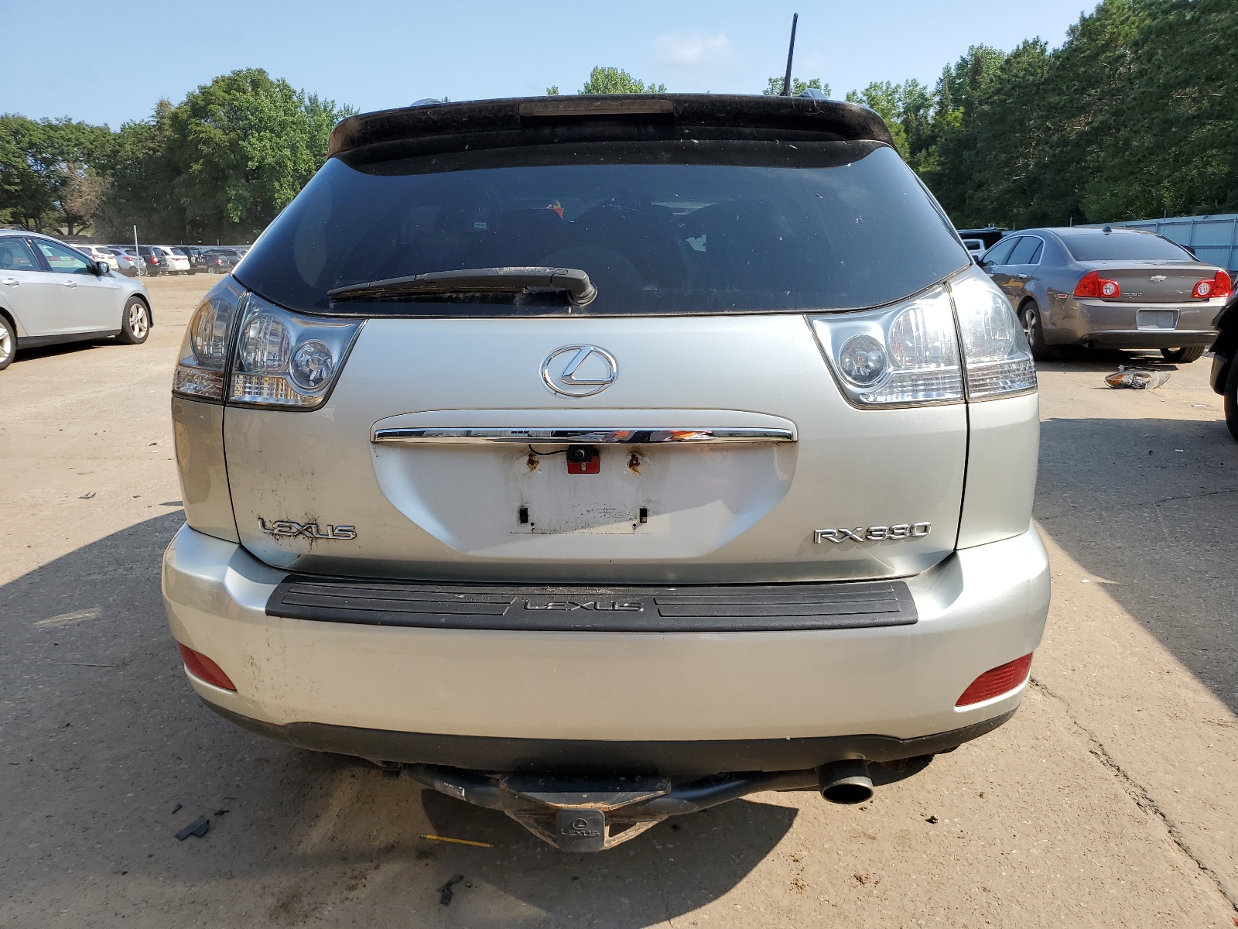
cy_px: 464
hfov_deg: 67.3
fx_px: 930
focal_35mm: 26
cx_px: 619
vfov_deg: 53.1
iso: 50
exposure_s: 1/2000
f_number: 1.5
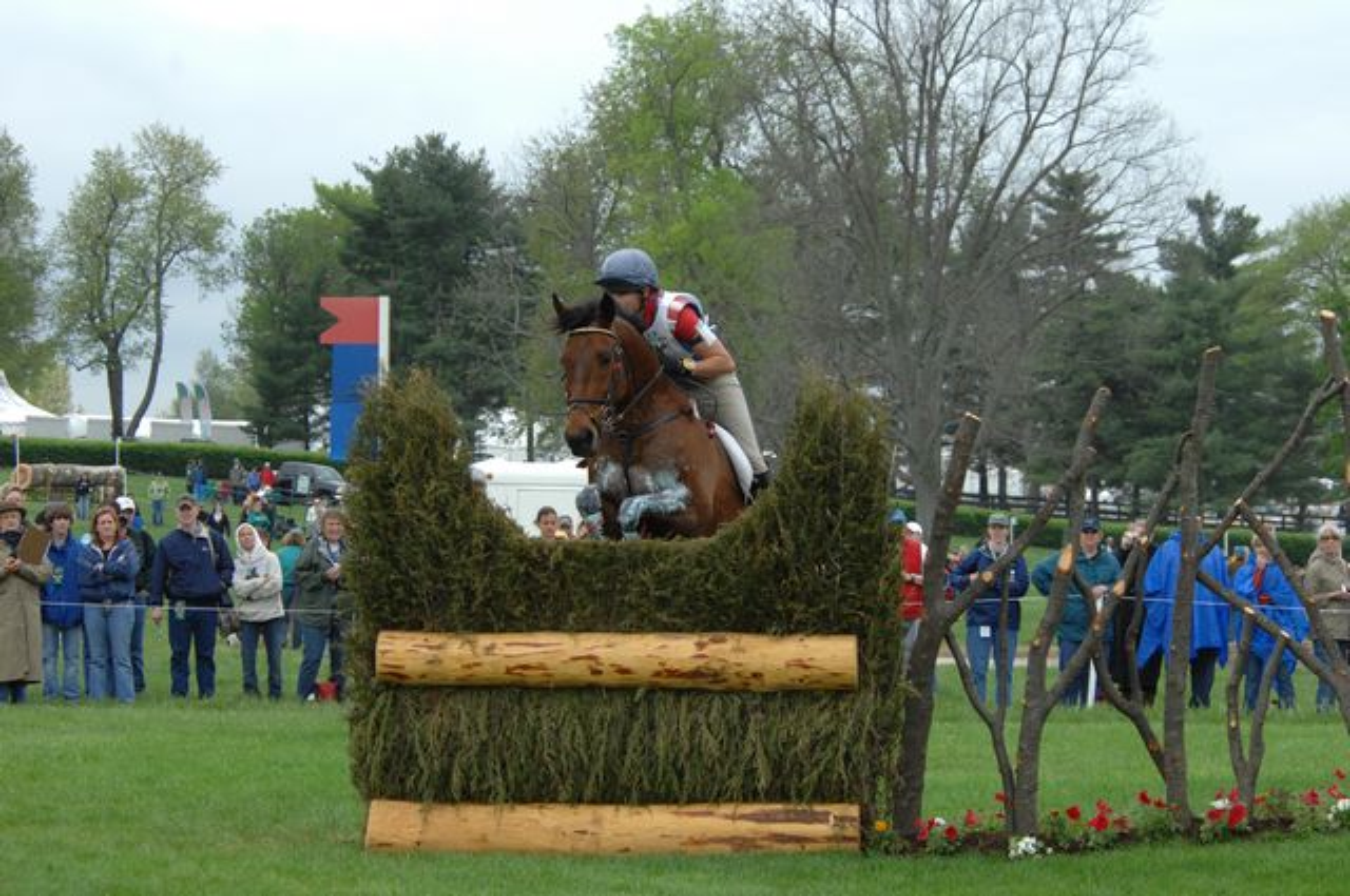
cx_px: 675
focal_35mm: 142
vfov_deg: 9.6
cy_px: 448
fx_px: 5337
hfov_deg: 14.4
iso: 500
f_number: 8.5
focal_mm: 95
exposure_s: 1/500
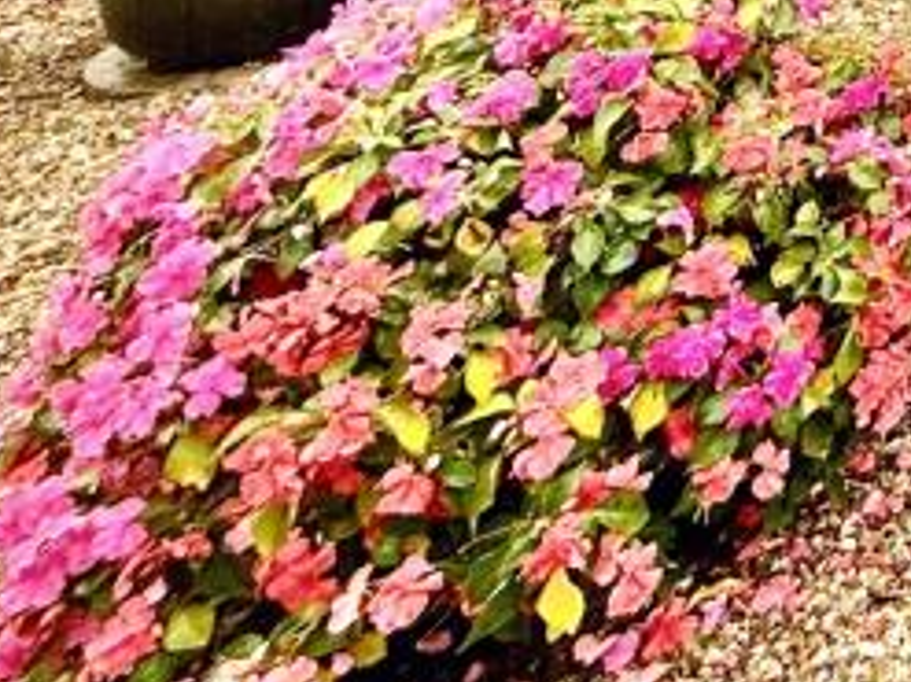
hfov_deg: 19.1
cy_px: -653
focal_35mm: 58
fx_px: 1526
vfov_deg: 18.0
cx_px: 1833
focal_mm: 2.22
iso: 50
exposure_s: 1/133
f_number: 2.2
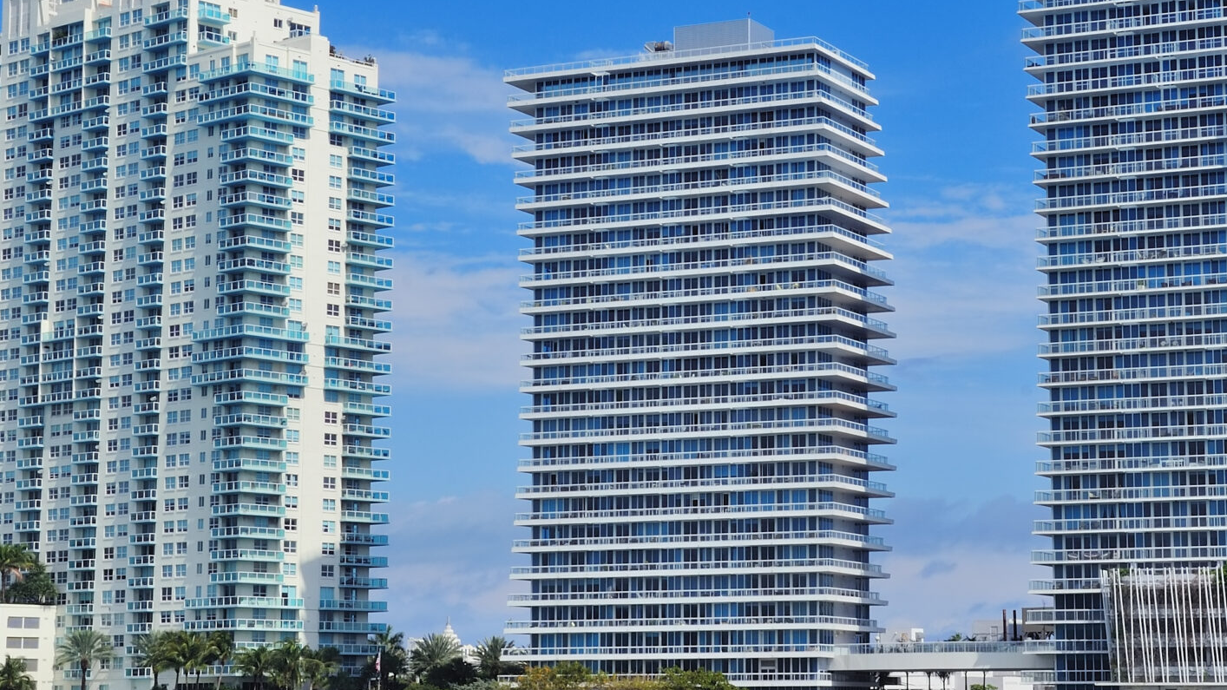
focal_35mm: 91
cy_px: 300
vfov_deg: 13.3
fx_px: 2960
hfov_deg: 23.4
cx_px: 743
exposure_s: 1/350
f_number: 13
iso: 200
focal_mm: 48
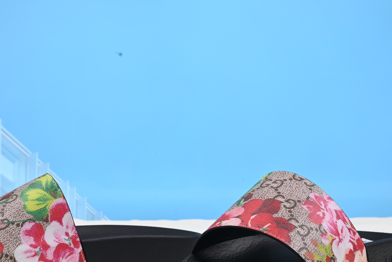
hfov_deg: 29.2
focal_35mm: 69
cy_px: 96
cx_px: 161
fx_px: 752
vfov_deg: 19.7
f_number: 16
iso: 100
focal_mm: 40
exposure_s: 1/2.5
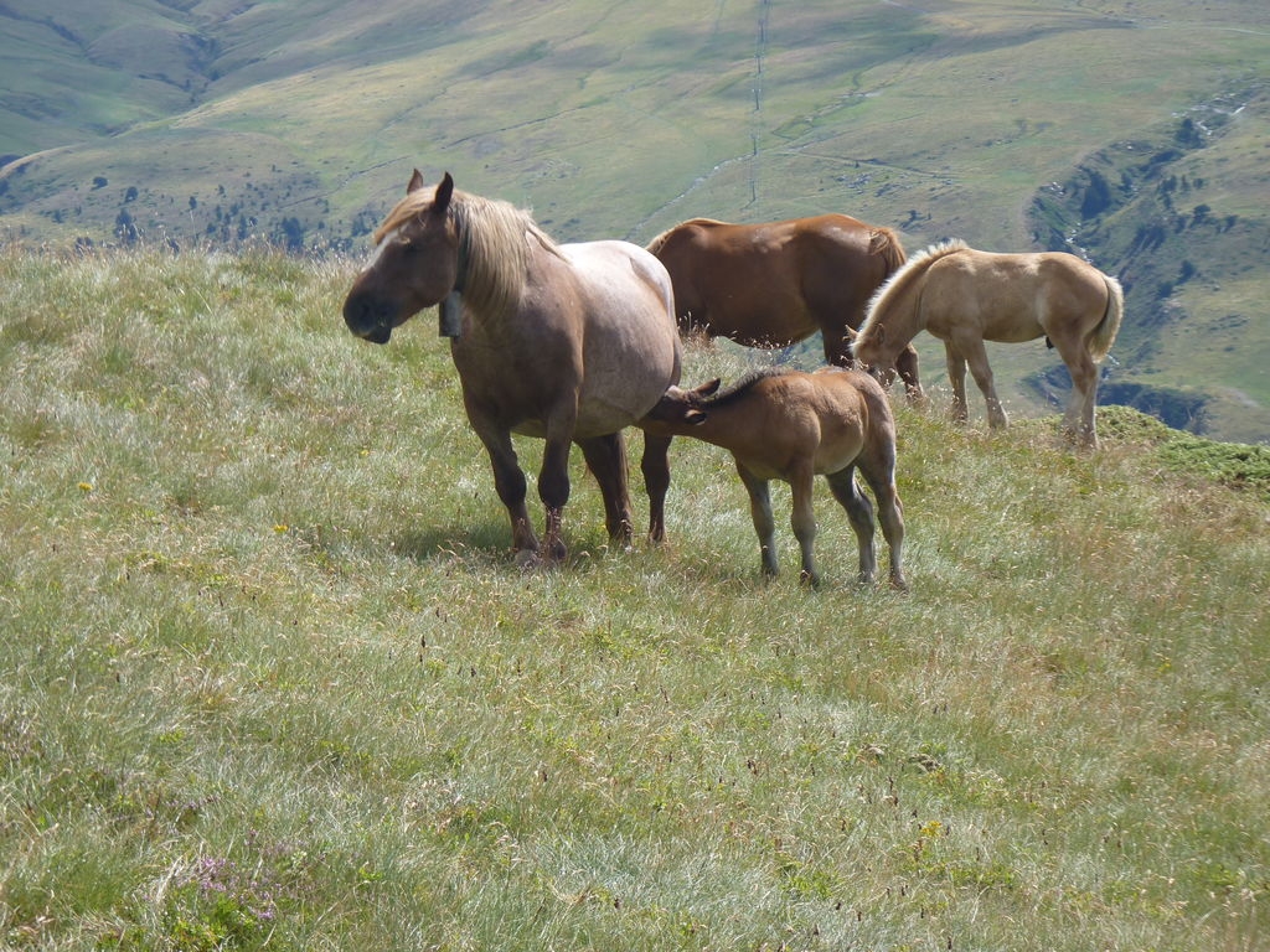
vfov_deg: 7.9
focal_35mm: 188
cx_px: 635
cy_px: 476
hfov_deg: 10.5
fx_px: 6897
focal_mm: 33.5
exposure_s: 1/200
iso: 80
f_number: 4
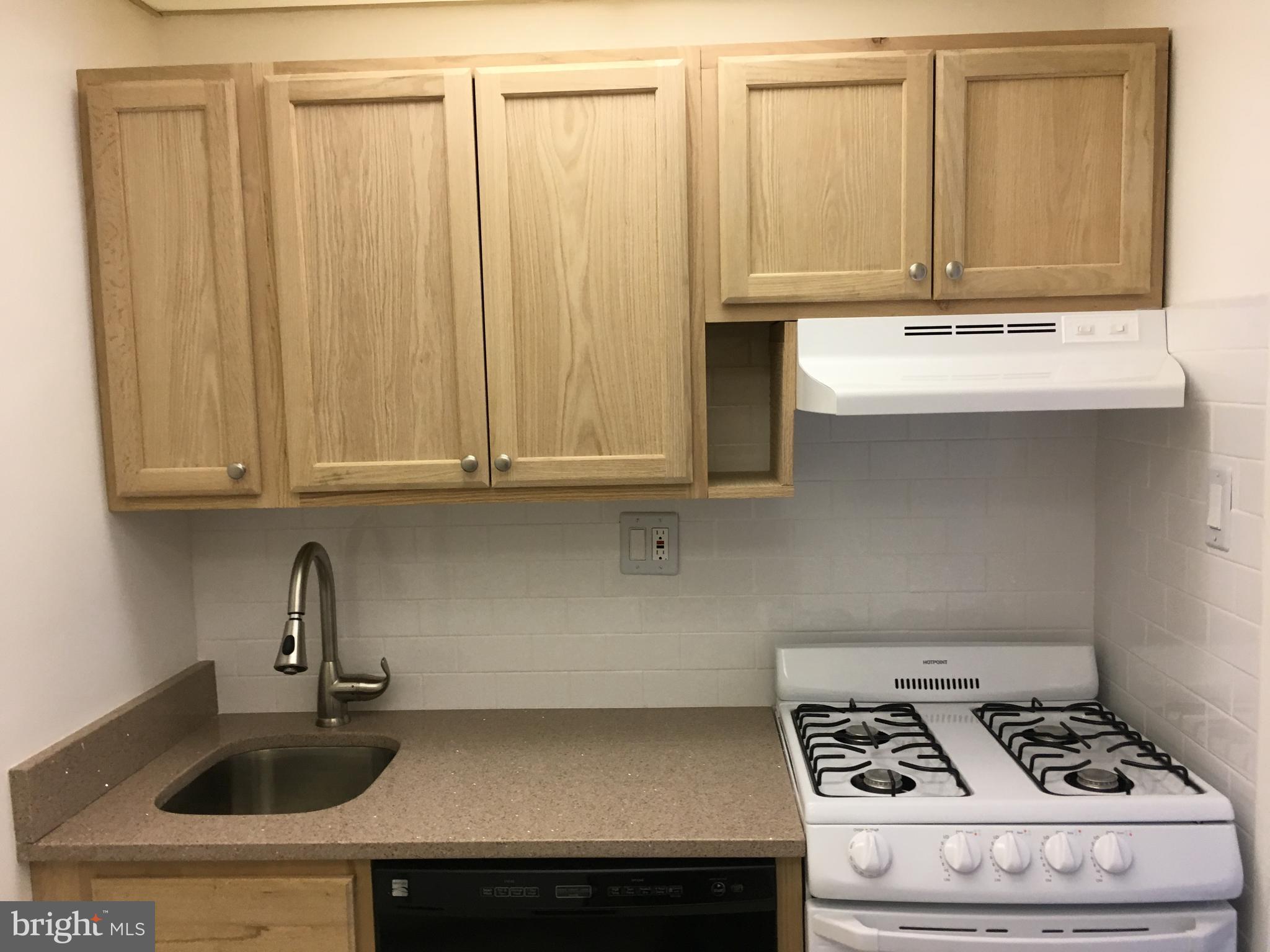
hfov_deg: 61.7
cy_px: 476
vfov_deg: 48.2
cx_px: 635
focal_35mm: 29
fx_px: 1064
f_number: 2.2
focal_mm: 4.15
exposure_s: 1/30
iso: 40
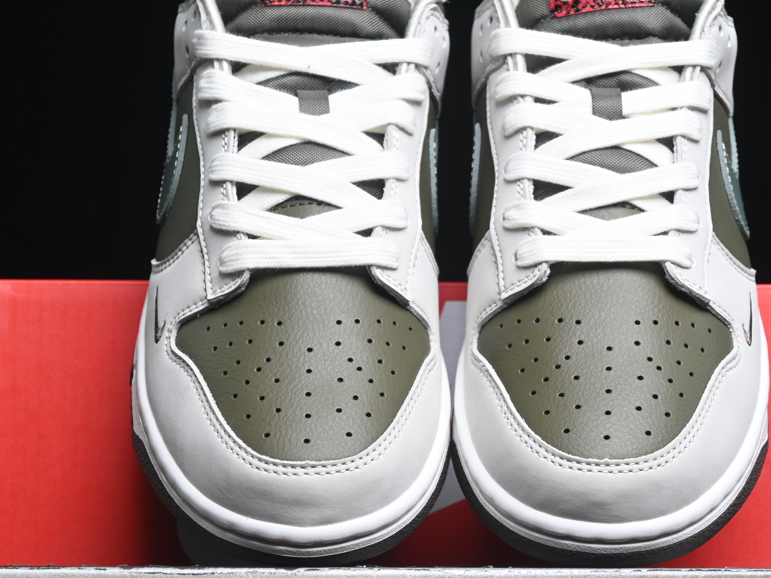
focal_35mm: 123
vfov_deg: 12.0
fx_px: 2740
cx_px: 446
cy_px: 293
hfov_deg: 16.0
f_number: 6.3
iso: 160
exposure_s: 1/50
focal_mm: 50
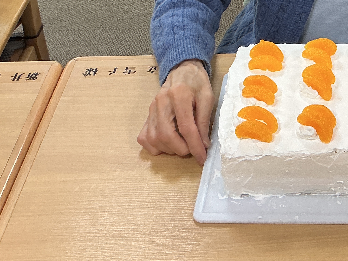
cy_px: -82
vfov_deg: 17.7
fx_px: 784
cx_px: 351
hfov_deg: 23.9
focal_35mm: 78
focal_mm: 3
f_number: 1.8
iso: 64
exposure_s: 1/120
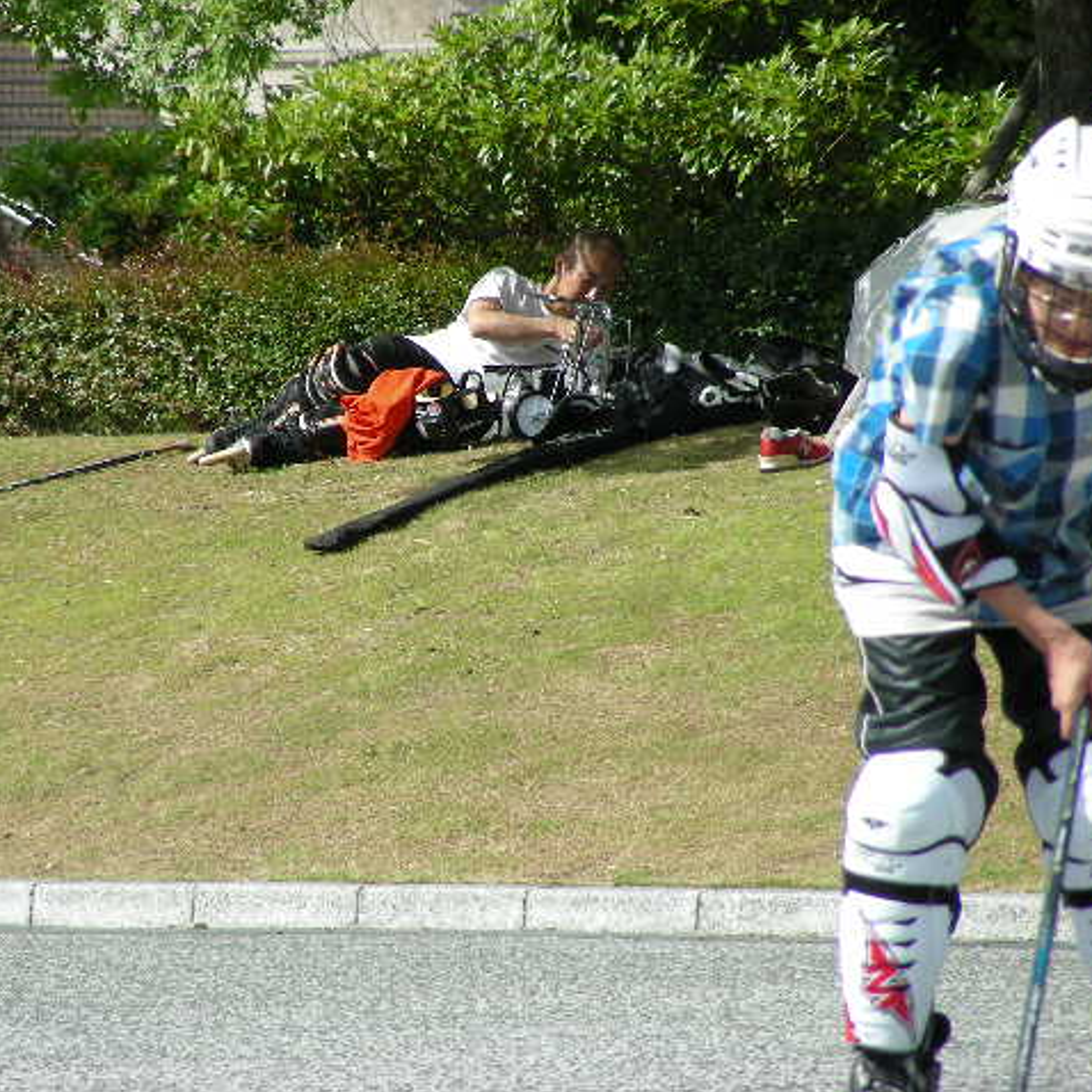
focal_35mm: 450
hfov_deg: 3.9
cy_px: 546
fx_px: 16061
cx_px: 432
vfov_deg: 3.9
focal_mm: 63.3
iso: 50
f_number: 4
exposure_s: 1/370
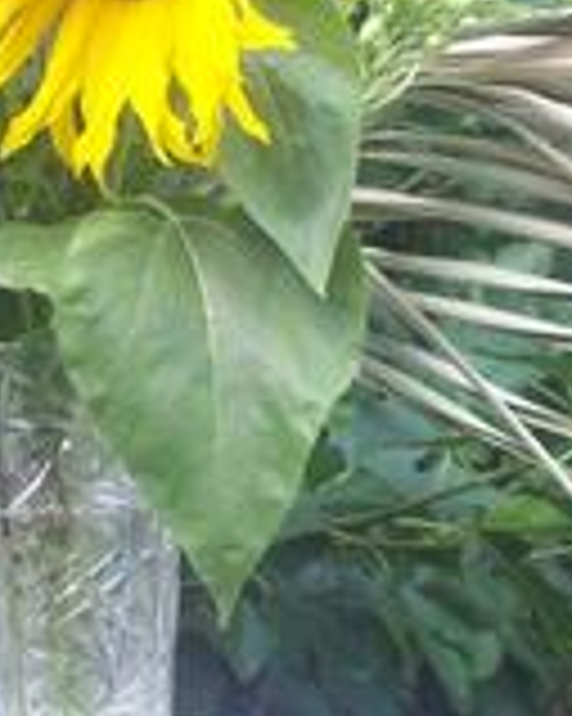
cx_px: 7
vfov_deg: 12.9
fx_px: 3135
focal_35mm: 148
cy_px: 99
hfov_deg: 10.3
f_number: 2.8
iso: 80
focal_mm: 6.2
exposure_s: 1/149
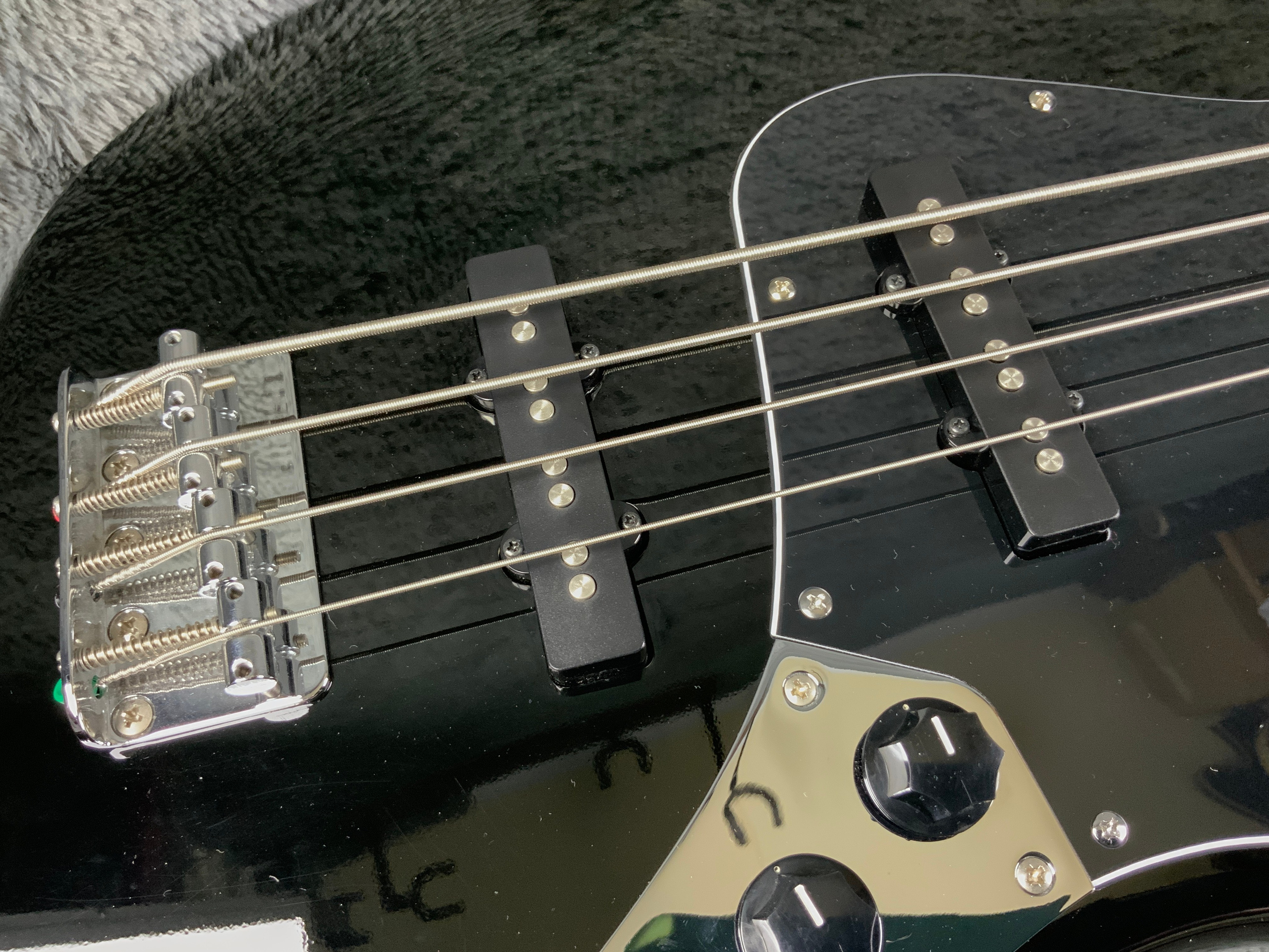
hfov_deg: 61.7
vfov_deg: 48.2
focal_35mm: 29
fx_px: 1063
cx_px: 634
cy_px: 476
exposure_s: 1/33
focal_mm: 3
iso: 200
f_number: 1.8
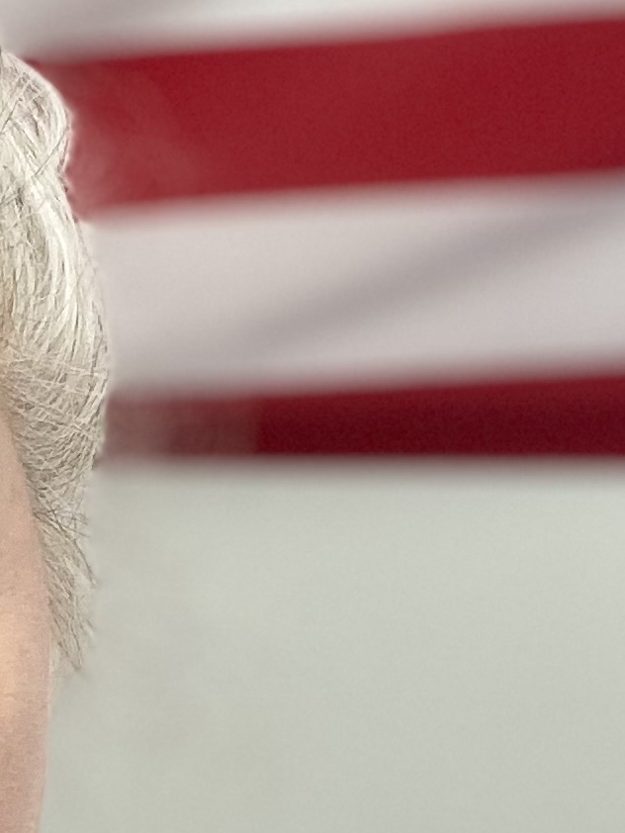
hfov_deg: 12.7
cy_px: 654
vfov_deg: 17.7
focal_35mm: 110
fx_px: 2647
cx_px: -360
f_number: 2.2
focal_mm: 2.71
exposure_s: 1/60
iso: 160
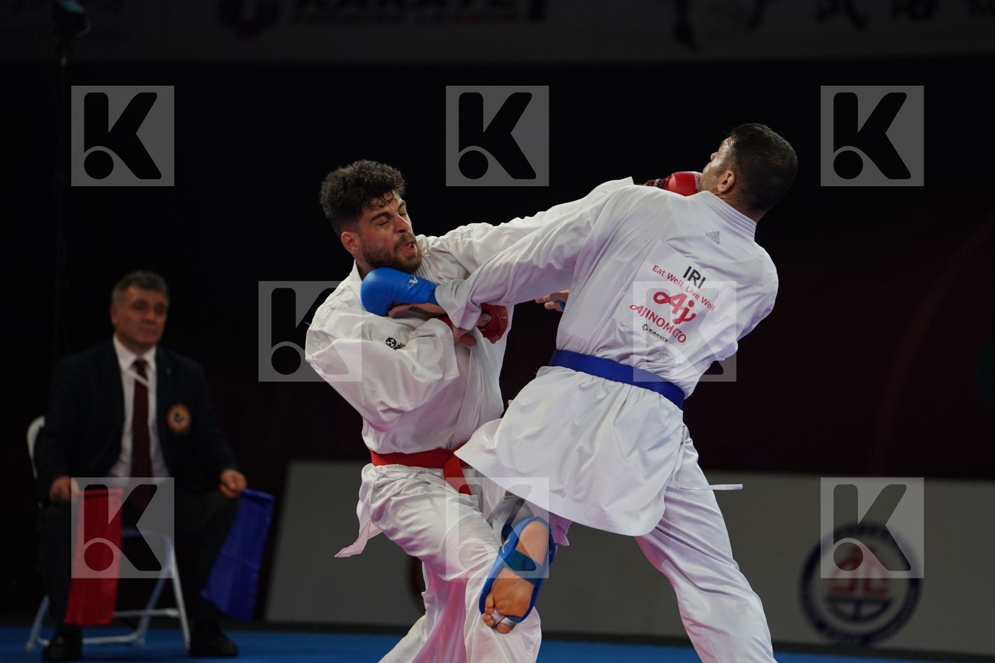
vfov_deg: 6.9
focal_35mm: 200
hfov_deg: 10.3
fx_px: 5527
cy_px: 332
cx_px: 498
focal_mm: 200
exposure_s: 1/1000
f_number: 2.8
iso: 1250
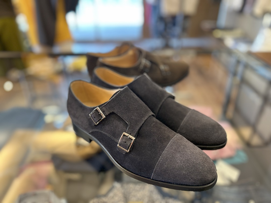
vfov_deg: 53.1
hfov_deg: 67.3
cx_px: 136
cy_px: 102
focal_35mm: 26
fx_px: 204
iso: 160
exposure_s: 1/60
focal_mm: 5.7
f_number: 1.5
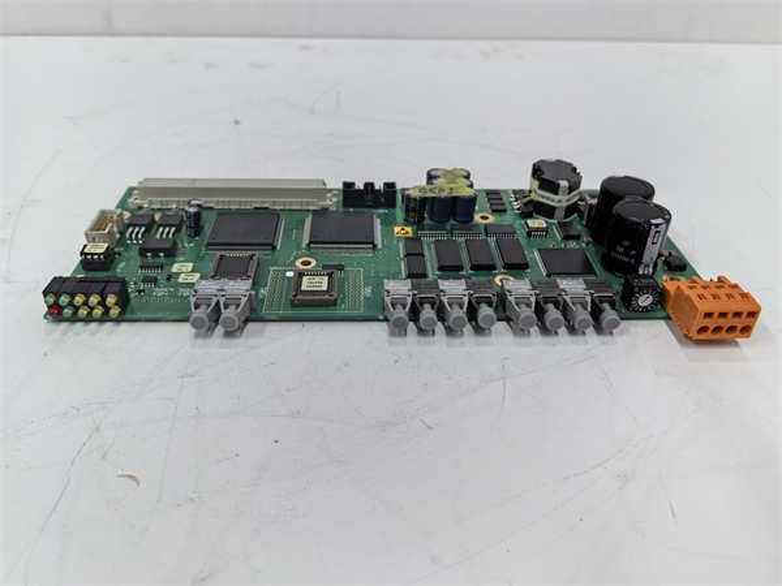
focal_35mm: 27
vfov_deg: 51.4
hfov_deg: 65.3
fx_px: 610
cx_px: 391
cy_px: 293
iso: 125
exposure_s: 1/100
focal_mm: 5.75
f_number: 2
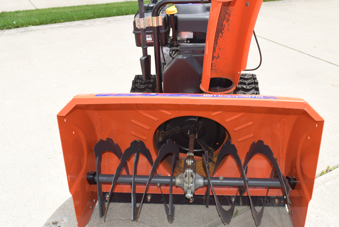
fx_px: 377
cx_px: 185
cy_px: 111
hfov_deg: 48.4
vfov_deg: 33.5
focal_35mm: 40
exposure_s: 1/200
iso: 100
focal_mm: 22
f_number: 6.3
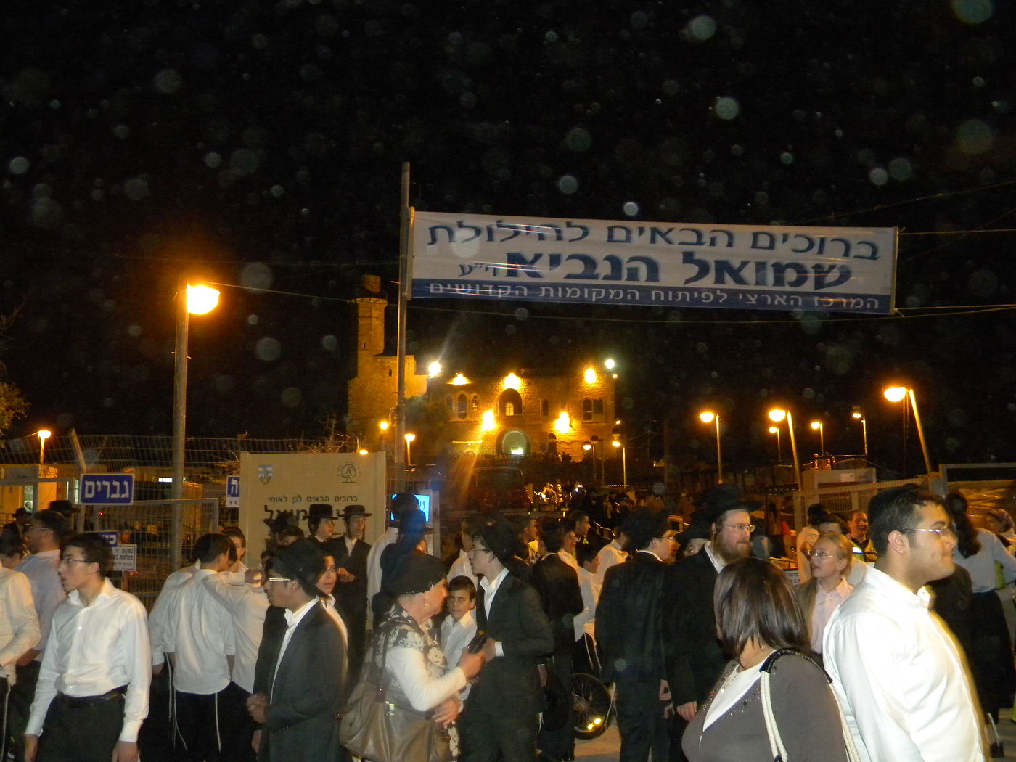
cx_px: 508
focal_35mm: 36
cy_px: 381
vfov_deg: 39.7
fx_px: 1057
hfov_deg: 51.4
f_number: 3.7
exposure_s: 1/30
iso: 499
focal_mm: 6.4
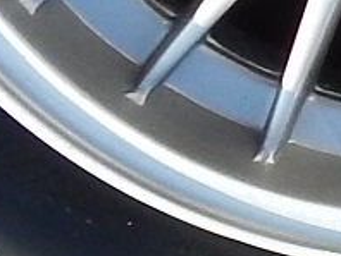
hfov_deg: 39.5
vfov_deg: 28.9
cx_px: 194
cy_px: 17
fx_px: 473
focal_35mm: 48
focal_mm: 4
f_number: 3
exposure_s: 1/500
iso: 125
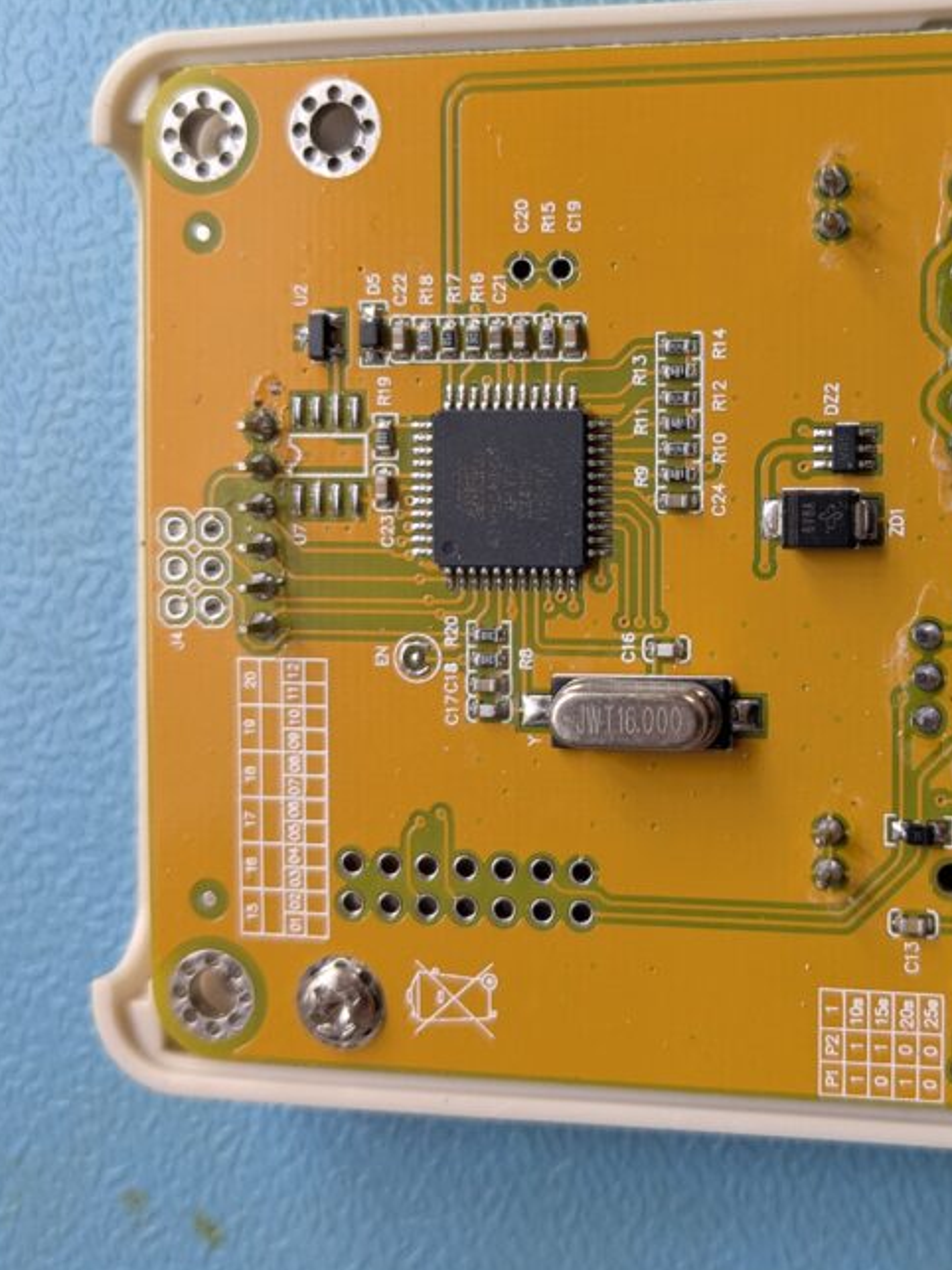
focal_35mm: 43
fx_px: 1577
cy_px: 533
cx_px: 749
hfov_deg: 32.7
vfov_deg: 43.7
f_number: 1.73
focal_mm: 4.38
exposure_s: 1/99.9
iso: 81
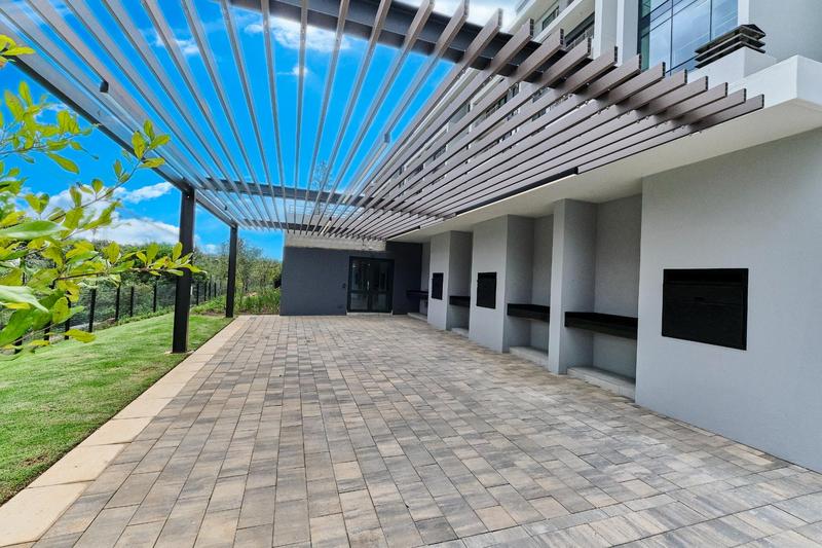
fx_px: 342
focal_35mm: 15
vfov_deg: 77.3
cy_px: 274
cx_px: 411
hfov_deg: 100.4
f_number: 8
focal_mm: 10
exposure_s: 1/1000
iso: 800
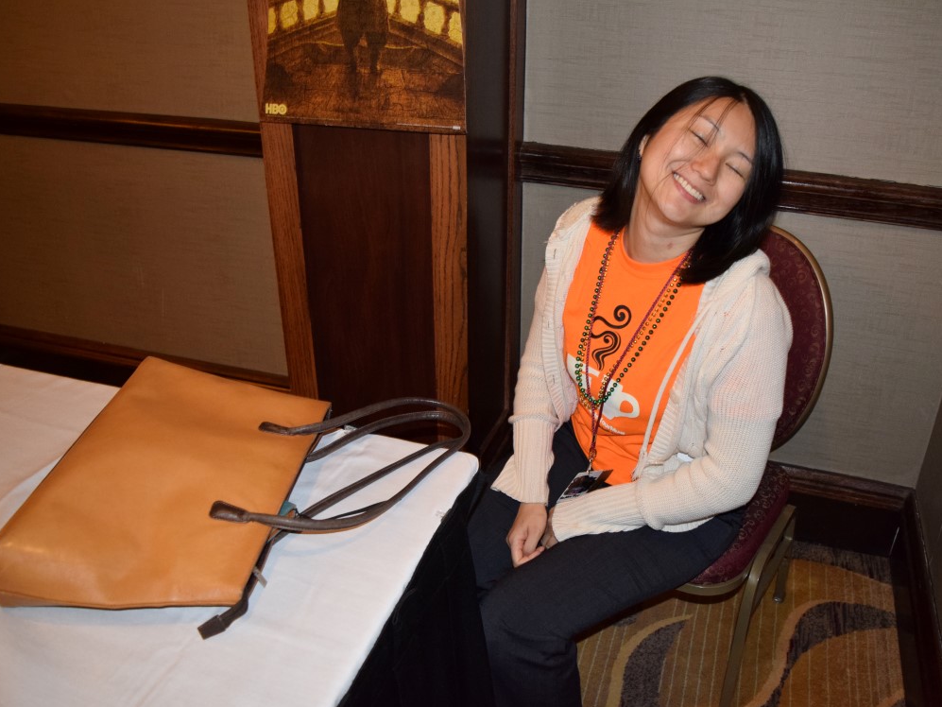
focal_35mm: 30
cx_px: 538
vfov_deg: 46.8
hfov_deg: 59.7
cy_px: 362
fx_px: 816
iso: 1400
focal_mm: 18
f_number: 3.5
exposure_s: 1/60
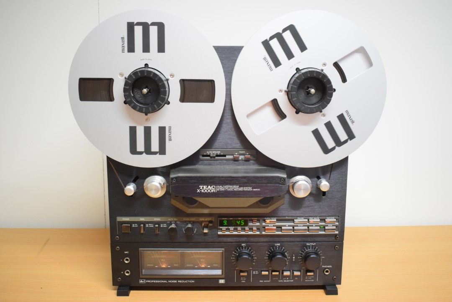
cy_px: 151
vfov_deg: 35.5
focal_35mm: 38
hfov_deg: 51.3
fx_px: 471
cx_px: 226
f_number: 4
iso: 3200
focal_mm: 25
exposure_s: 1/125
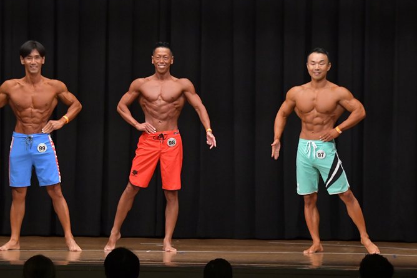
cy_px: 142
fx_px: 2258
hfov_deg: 10.6
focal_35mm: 195
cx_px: 192
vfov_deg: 7.0
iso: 6400
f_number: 5.6
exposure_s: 1/400
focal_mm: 112
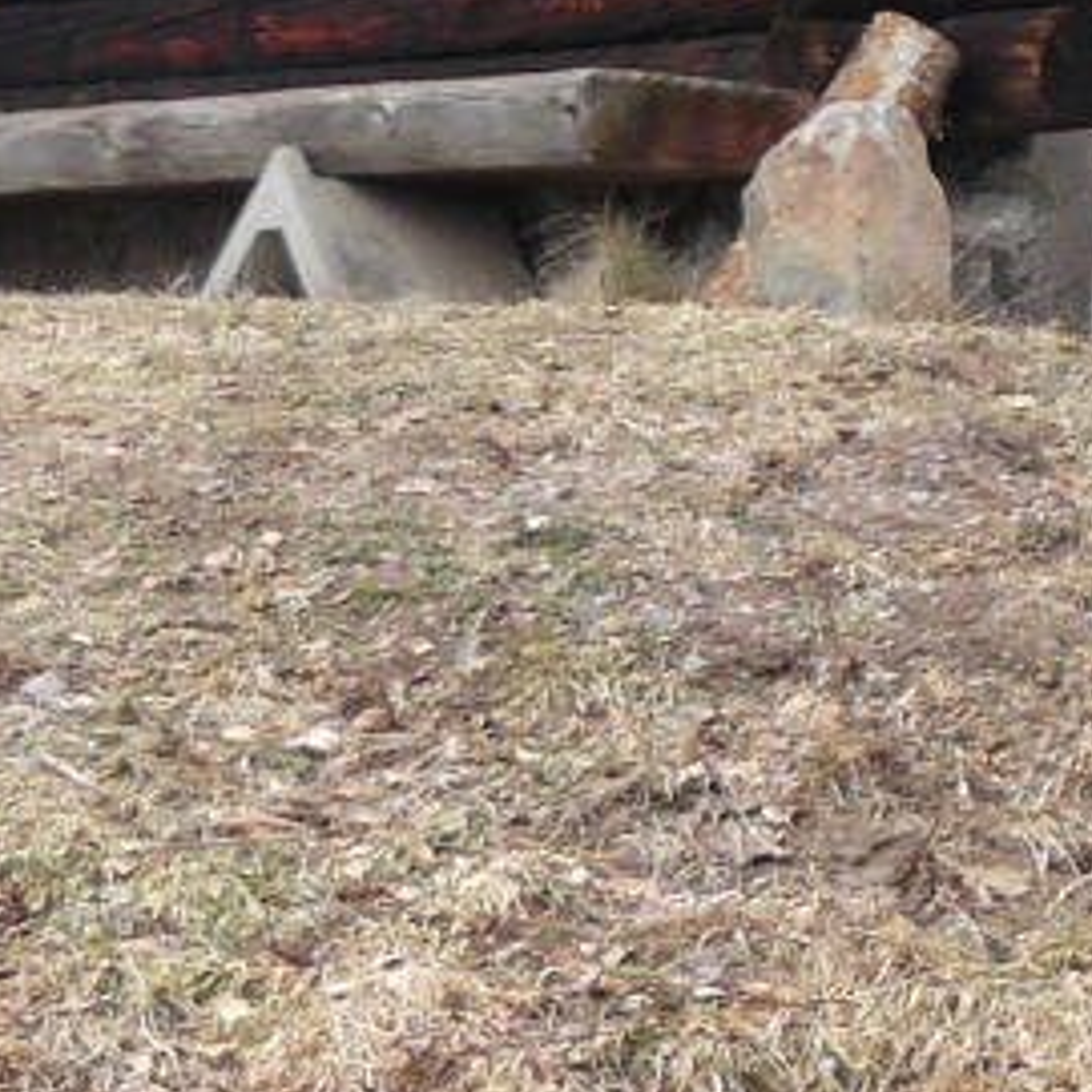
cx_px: 2023
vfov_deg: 10.1
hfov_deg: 9.8
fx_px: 6032
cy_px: -391
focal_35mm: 169
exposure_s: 1/125
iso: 100
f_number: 3.2
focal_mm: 6
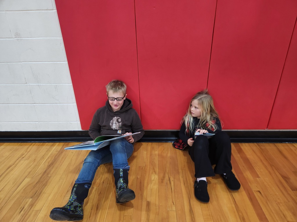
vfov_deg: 58.9
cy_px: 111
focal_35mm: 23
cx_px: 148
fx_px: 197
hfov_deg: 73.9
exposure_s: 1/120
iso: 200
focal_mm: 5.4
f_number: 1.8
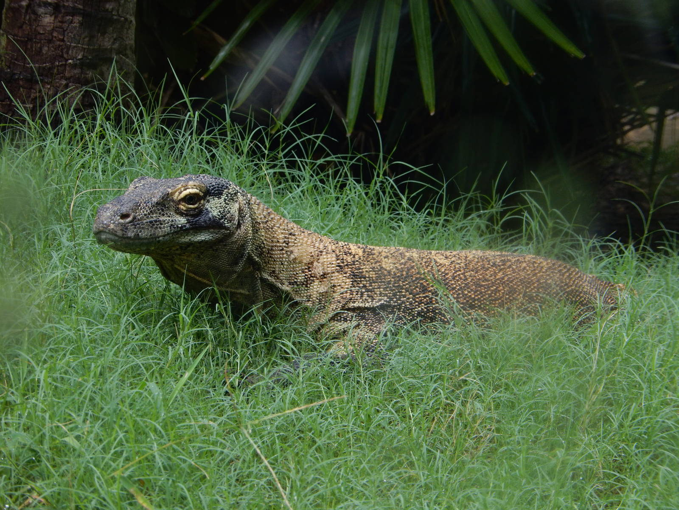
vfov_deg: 6.9
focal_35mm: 215
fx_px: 4217
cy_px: 255
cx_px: 340
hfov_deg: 9.2
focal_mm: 38.6
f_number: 5.8
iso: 125
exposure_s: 1/100
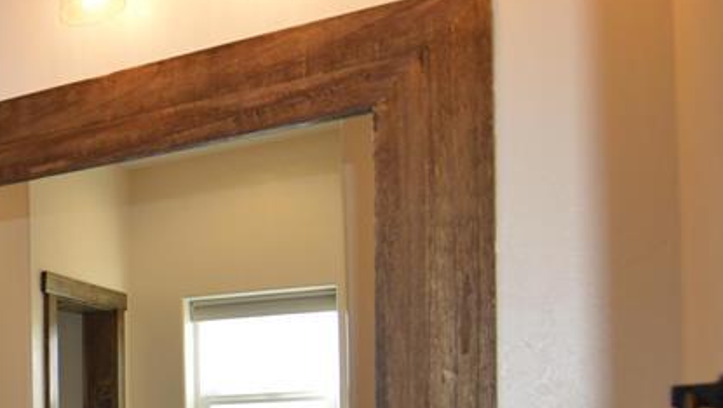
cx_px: -155
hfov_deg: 33.2
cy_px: 471
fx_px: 965
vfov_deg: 22.3
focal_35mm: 50
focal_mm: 13
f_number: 4
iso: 400
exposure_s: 1/80
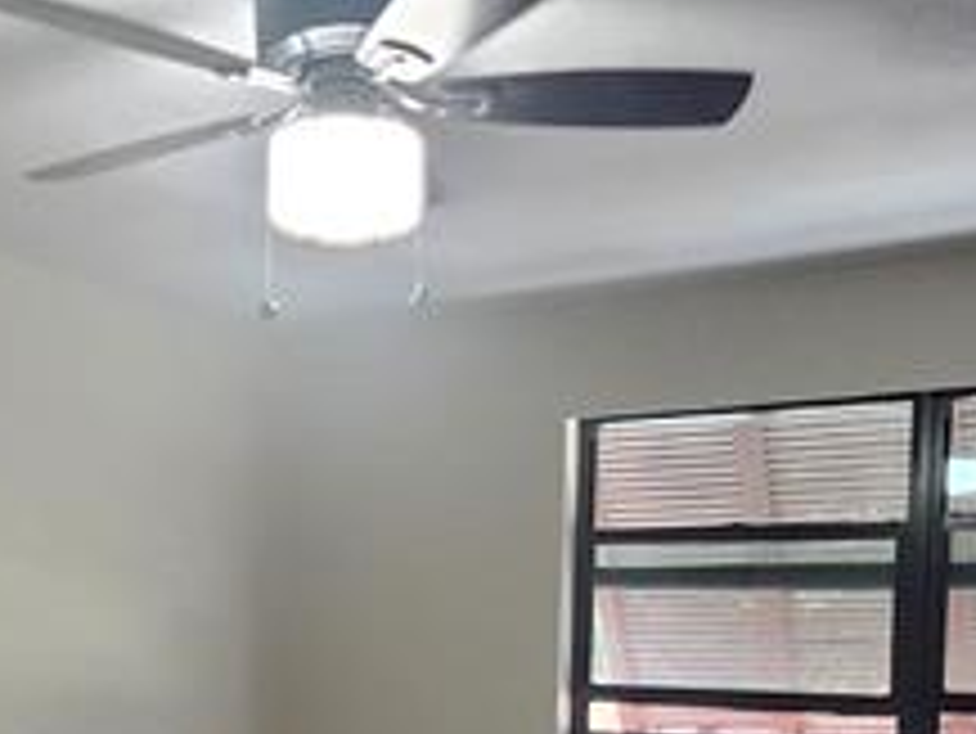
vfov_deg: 28.8
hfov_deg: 39.0
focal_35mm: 48
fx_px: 1354
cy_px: 698
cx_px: 301
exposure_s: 1/60
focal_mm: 1.74
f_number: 2.2
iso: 400
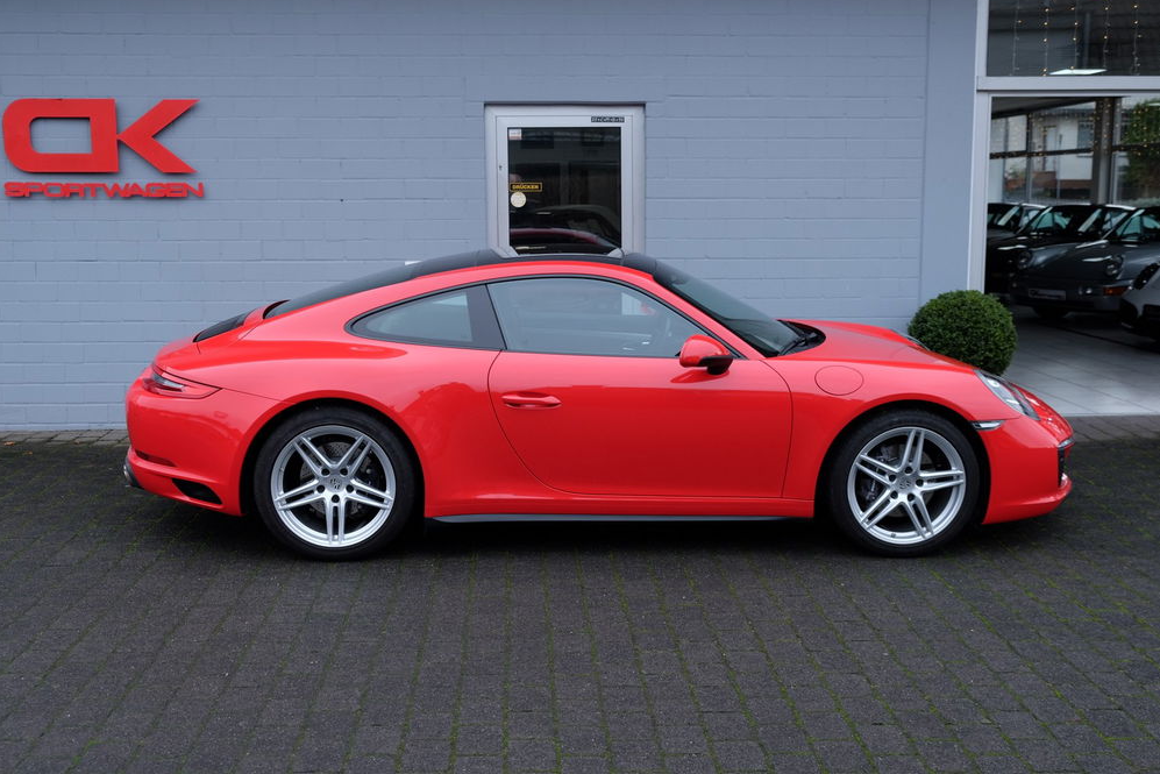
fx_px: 1257
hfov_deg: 49.5
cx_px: 572
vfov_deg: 34.2
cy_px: 389
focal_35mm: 39
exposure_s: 1/125
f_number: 4
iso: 200
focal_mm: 25.4
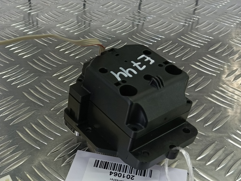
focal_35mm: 40
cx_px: 49
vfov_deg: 35.8
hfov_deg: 44.5
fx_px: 279
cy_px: 109
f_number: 1.6
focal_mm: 4.11
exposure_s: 1/50
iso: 93
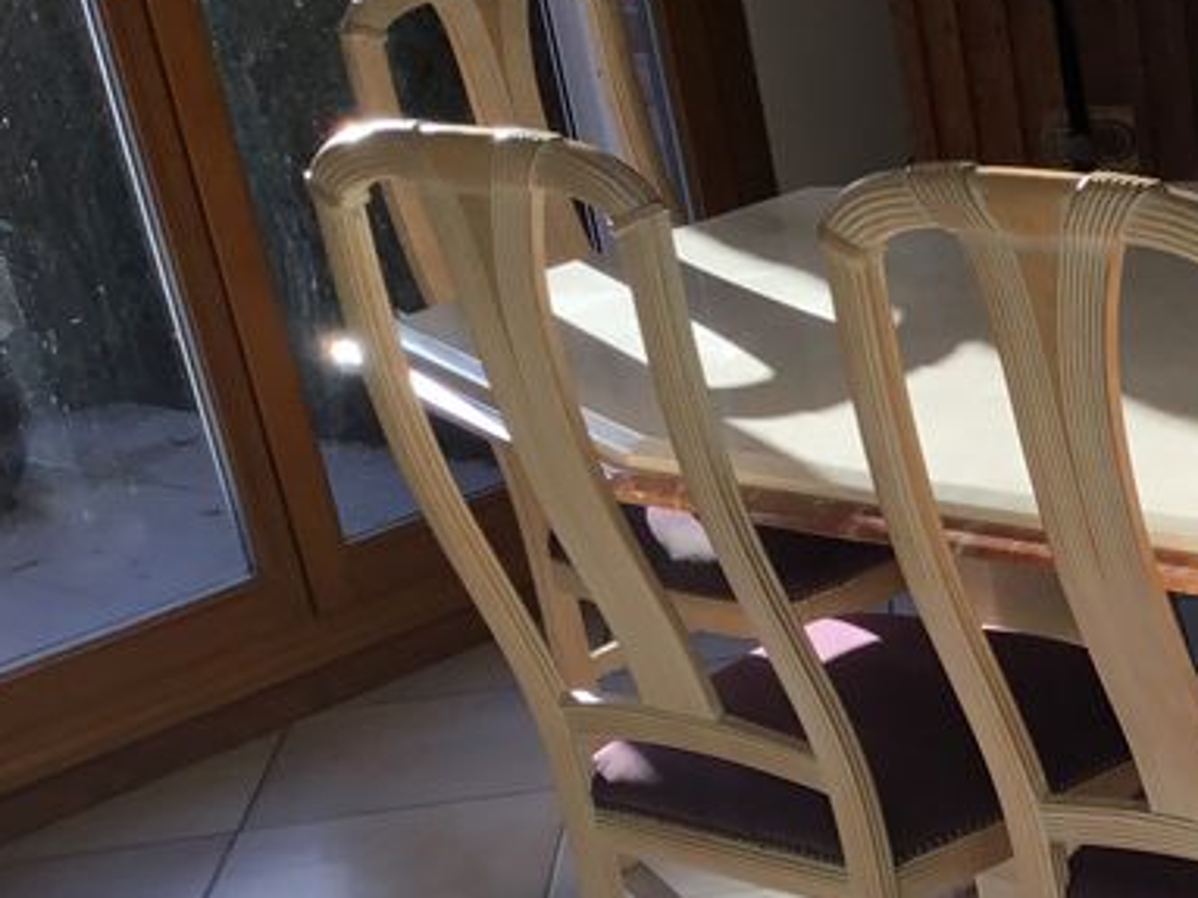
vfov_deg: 17.7
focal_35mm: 81
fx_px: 2802
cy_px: 926
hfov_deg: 22.0
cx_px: 1501
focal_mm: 3.3
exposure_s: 1/277
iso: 25
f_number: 2.4
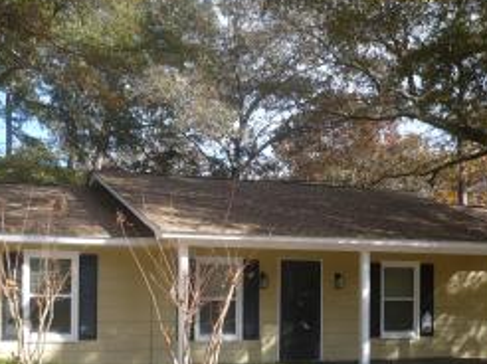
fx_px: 801
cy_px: 267
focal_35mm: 57
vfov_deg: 25.4
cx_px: 244
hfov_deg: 33.8
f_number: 2.8
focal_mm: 5.8
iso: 100
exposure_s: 1/500
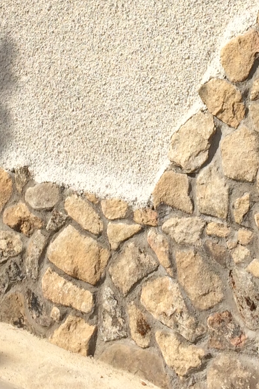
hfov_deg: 15.7
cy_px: 8
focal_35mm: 87
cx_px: 162
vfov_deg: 22.6
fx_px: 939
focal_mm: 4.12
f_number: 2.2
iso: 32
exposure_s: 1/2933
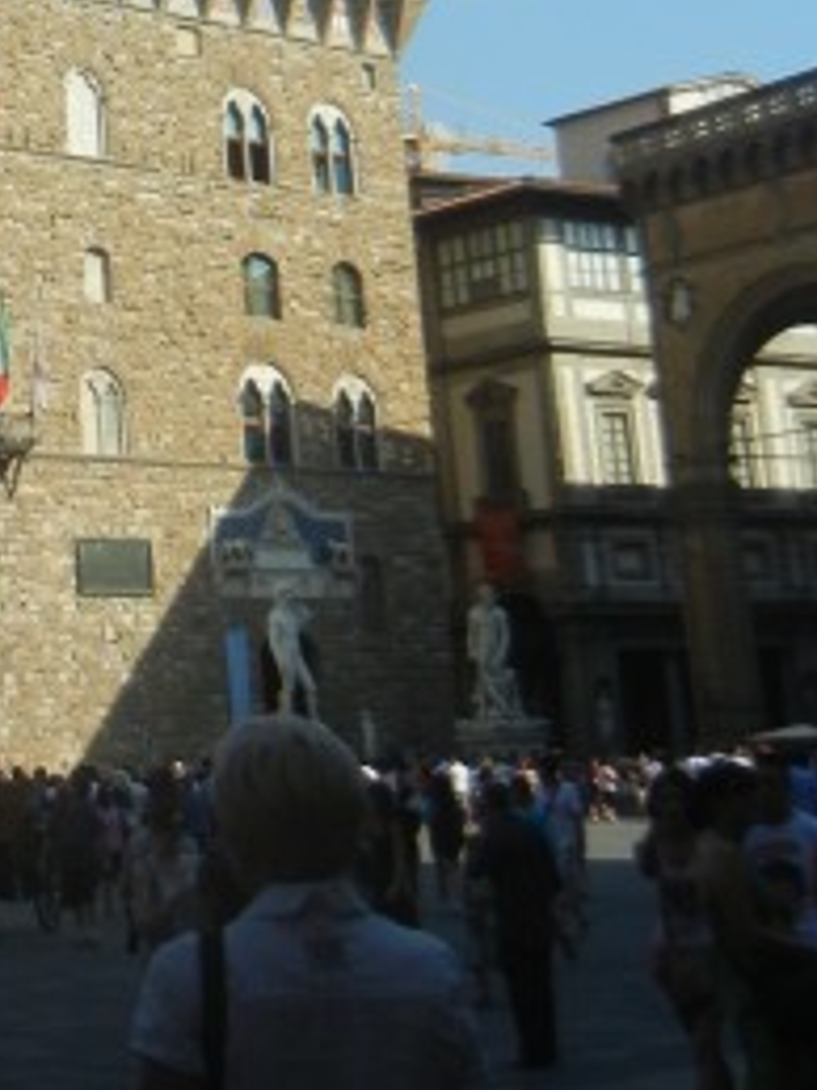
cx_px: -118
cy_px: 17
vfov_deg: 21.3
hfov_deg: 16.0
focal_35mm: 89
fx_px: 2803
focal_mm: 5.4
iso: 160
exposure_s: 1/368
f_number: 7
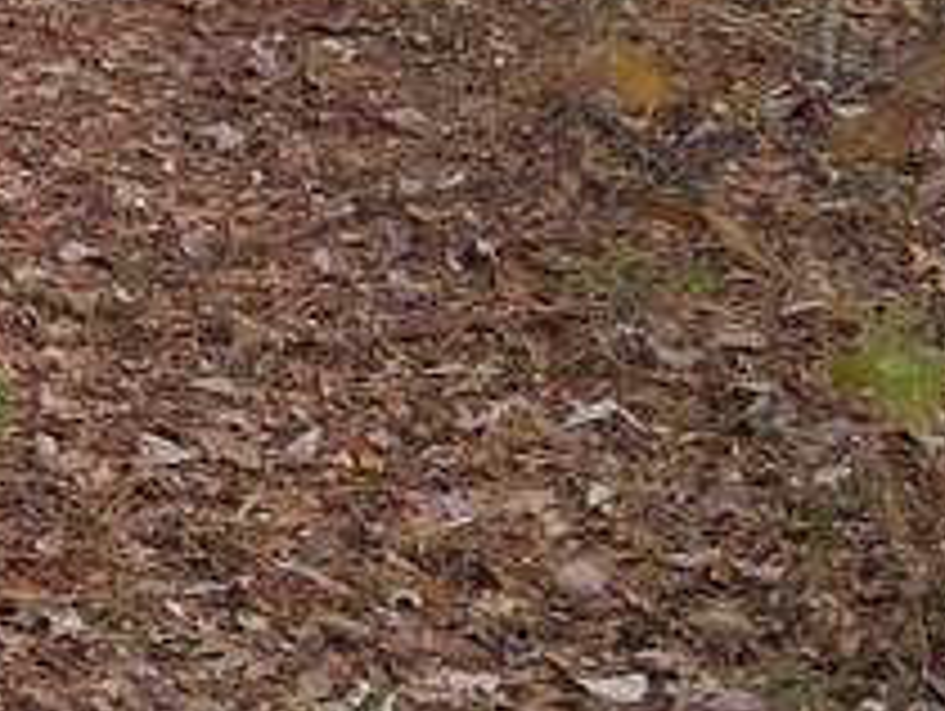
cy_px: -212
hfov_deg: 12.1
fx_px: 3990
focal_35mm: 146
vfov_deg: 10.0
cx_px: -896
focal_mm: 4.5
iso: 320
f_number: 2.8
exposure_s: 1/15
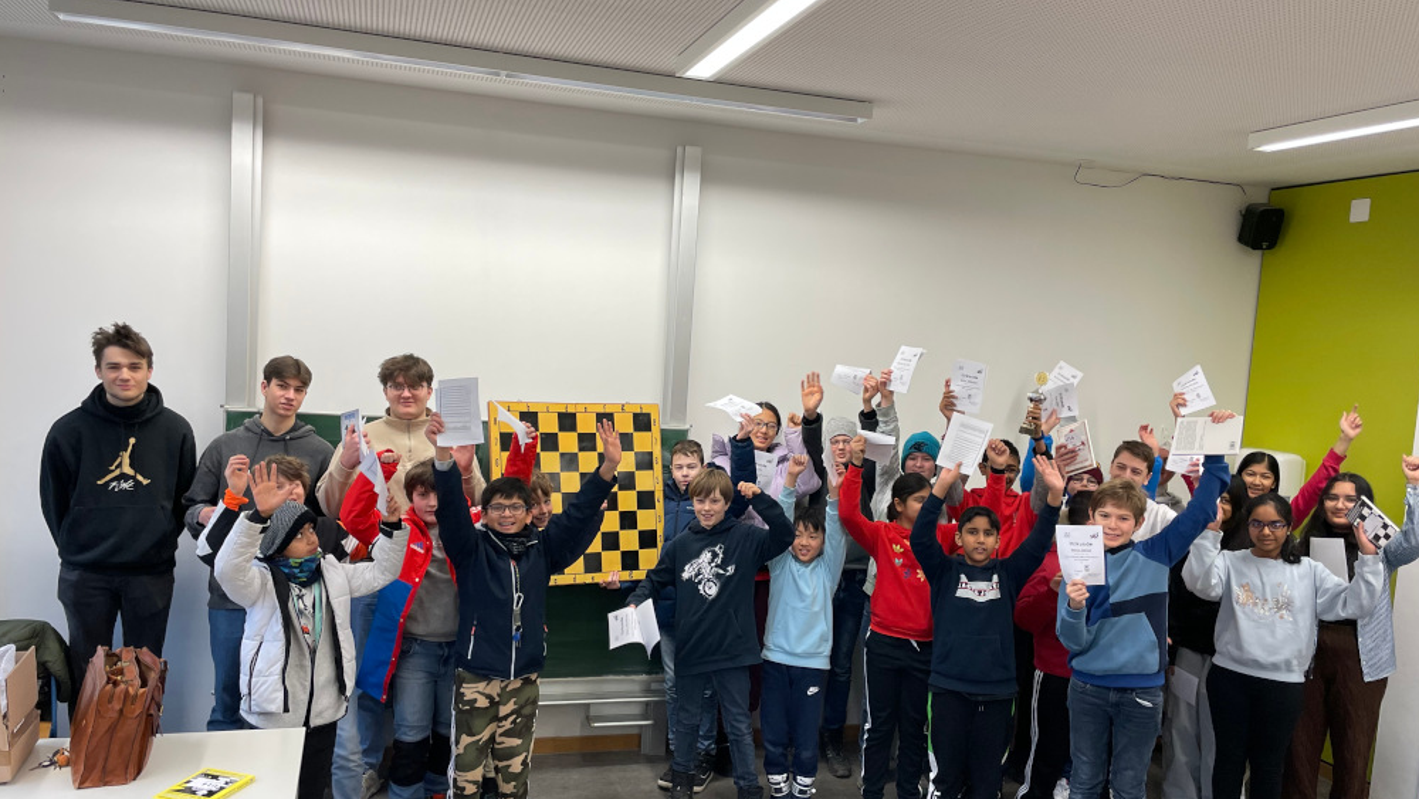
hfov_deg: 66.1
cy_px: 450
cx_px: 721
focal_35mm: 29
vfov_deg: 40.1
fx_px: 1091
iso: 80
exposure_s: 1/100
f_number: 1.6
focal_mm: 4.2
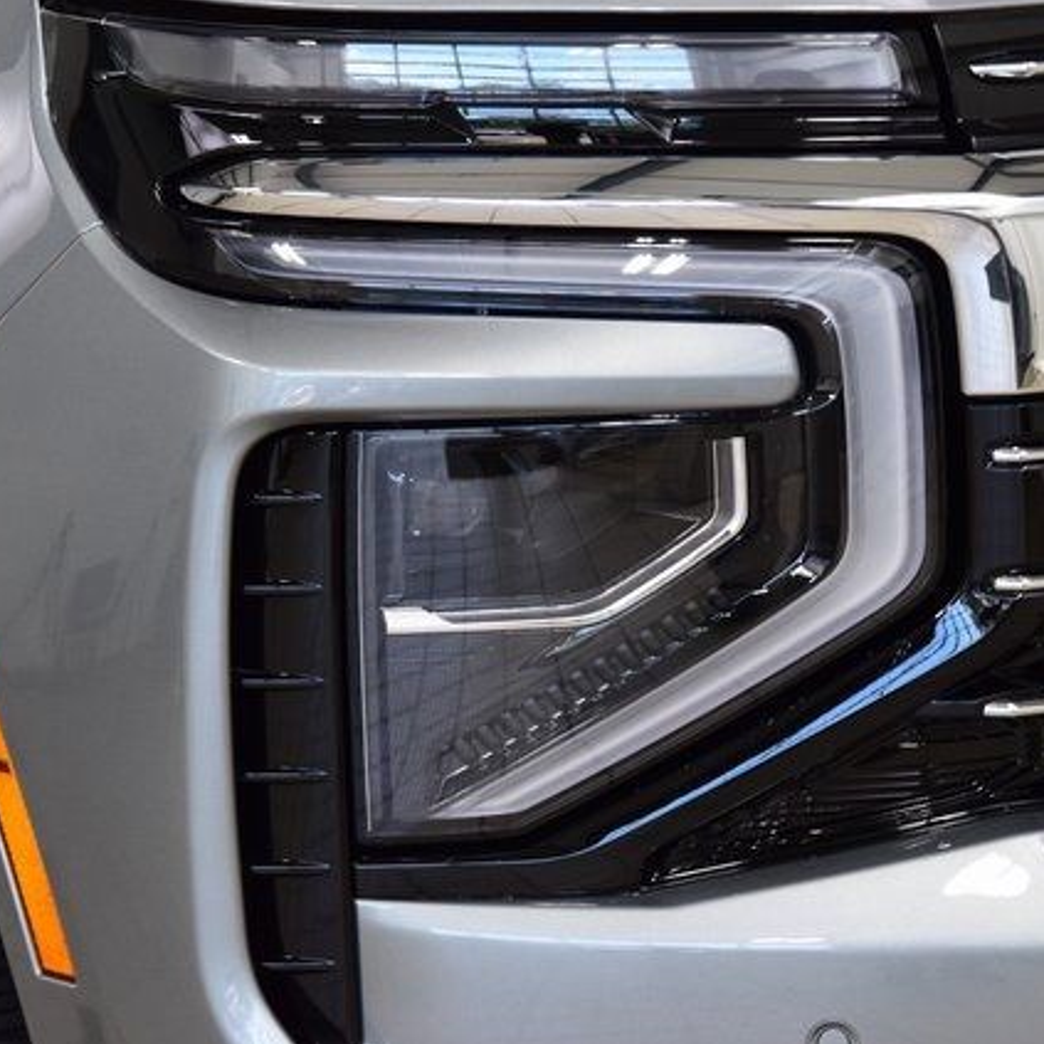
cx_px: 560
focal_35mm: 135
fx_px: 4606
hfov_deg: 12.9
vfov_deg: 12.9
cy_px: 522
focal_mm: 70
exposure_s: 1/30
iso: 1400
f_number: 7.1
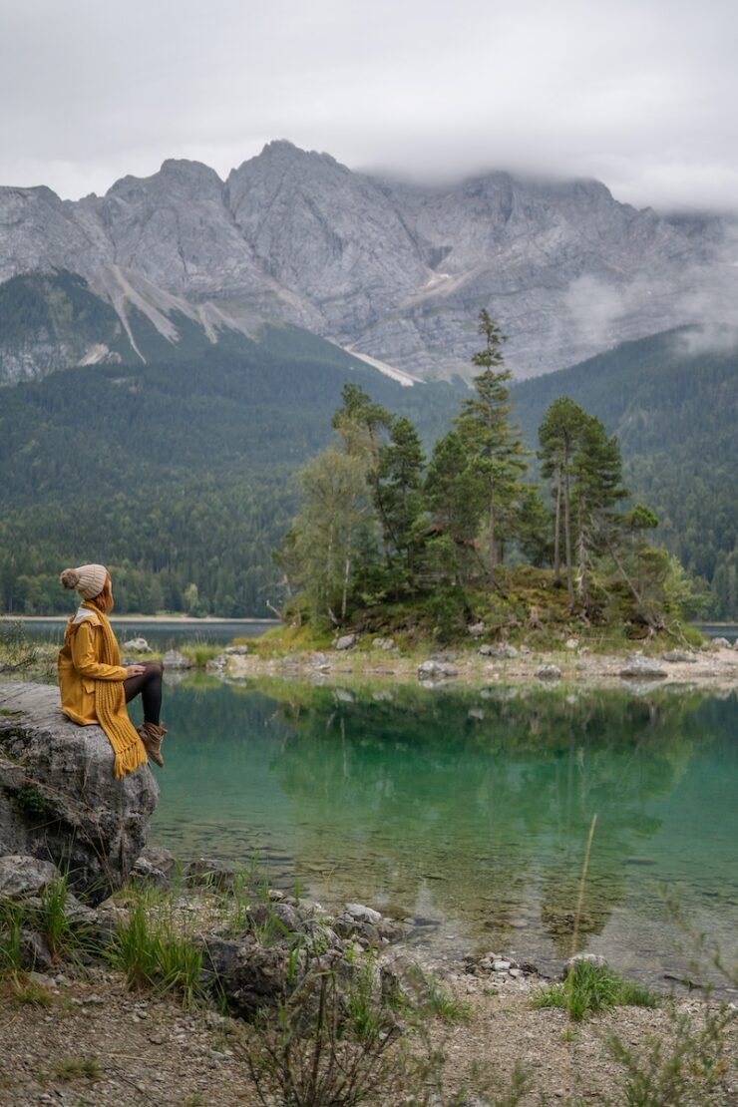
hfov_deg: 37.9
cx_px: 369
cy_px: 554
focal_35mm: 35
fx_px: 1076
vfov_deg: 54.4
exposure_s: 1/5000
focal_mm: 35
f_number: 1.4
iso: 800
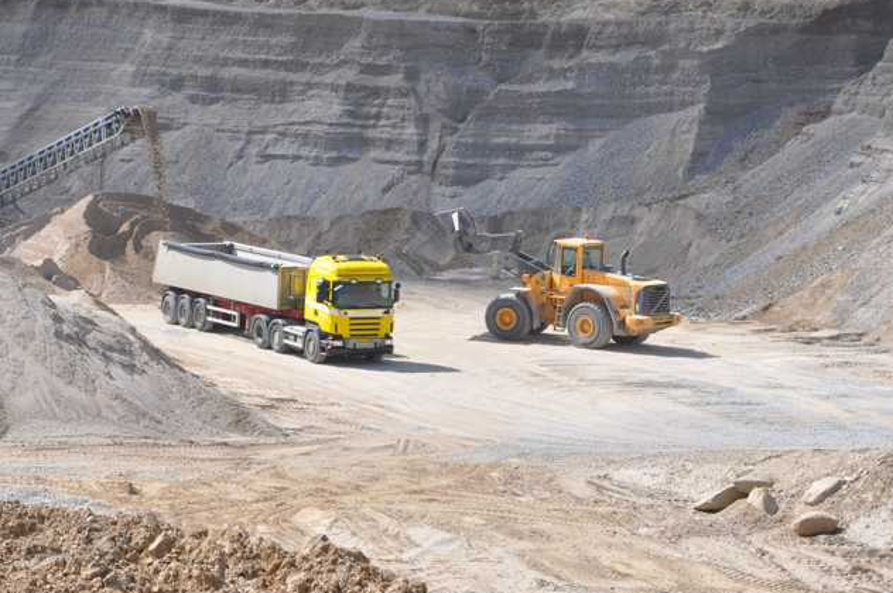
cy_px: 296
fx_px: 5080
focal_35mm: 205
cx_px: 362
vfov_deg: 6.7
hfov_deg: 10.0
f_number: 9
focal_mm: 90
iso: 200
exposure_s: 1/320
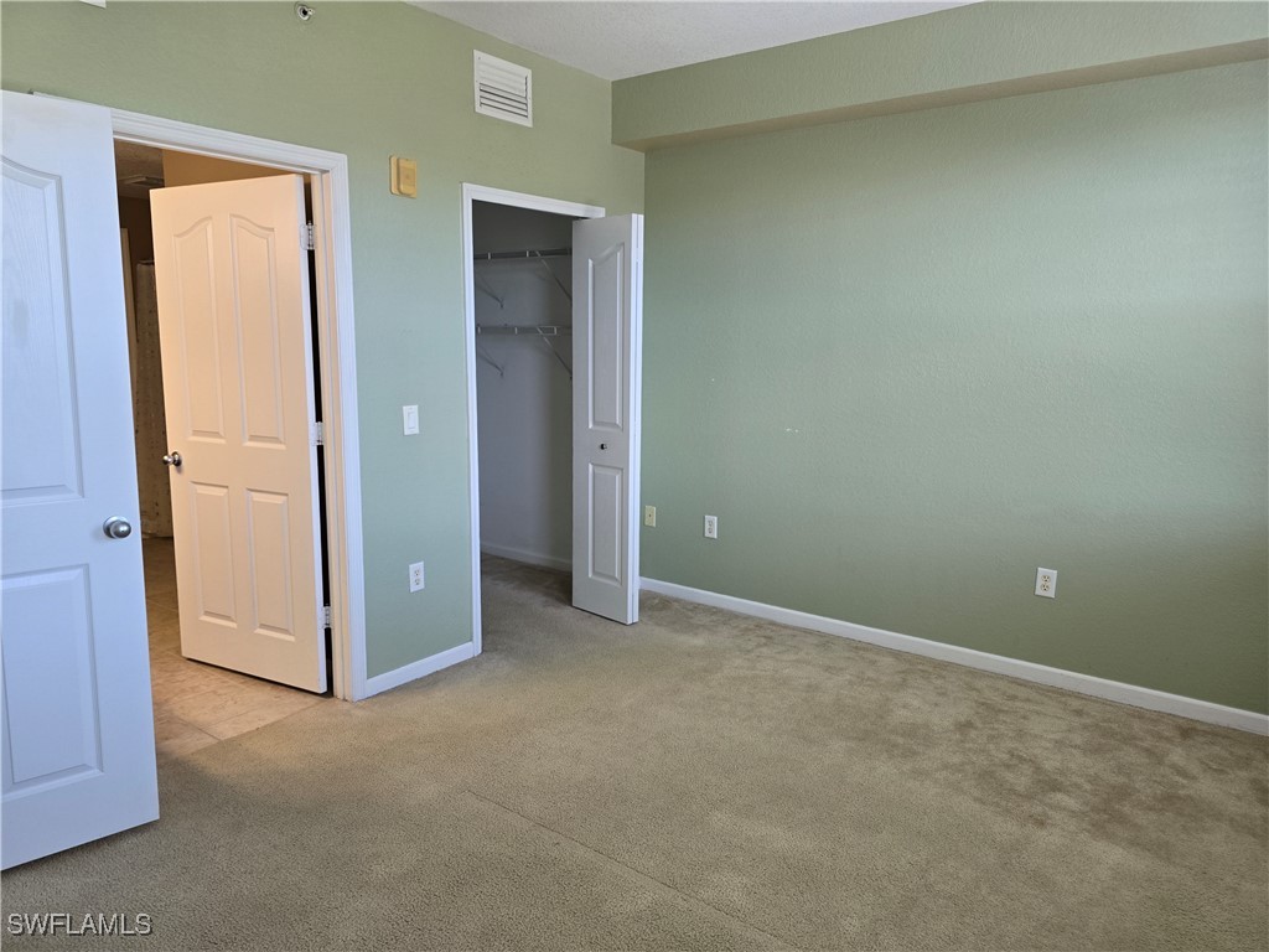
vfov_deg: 58.9
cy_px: 476
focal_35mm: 23
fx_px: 843
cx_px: 634
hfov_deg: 73.9
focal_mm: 6.3
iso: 160
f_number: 1.7
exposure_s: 1/120
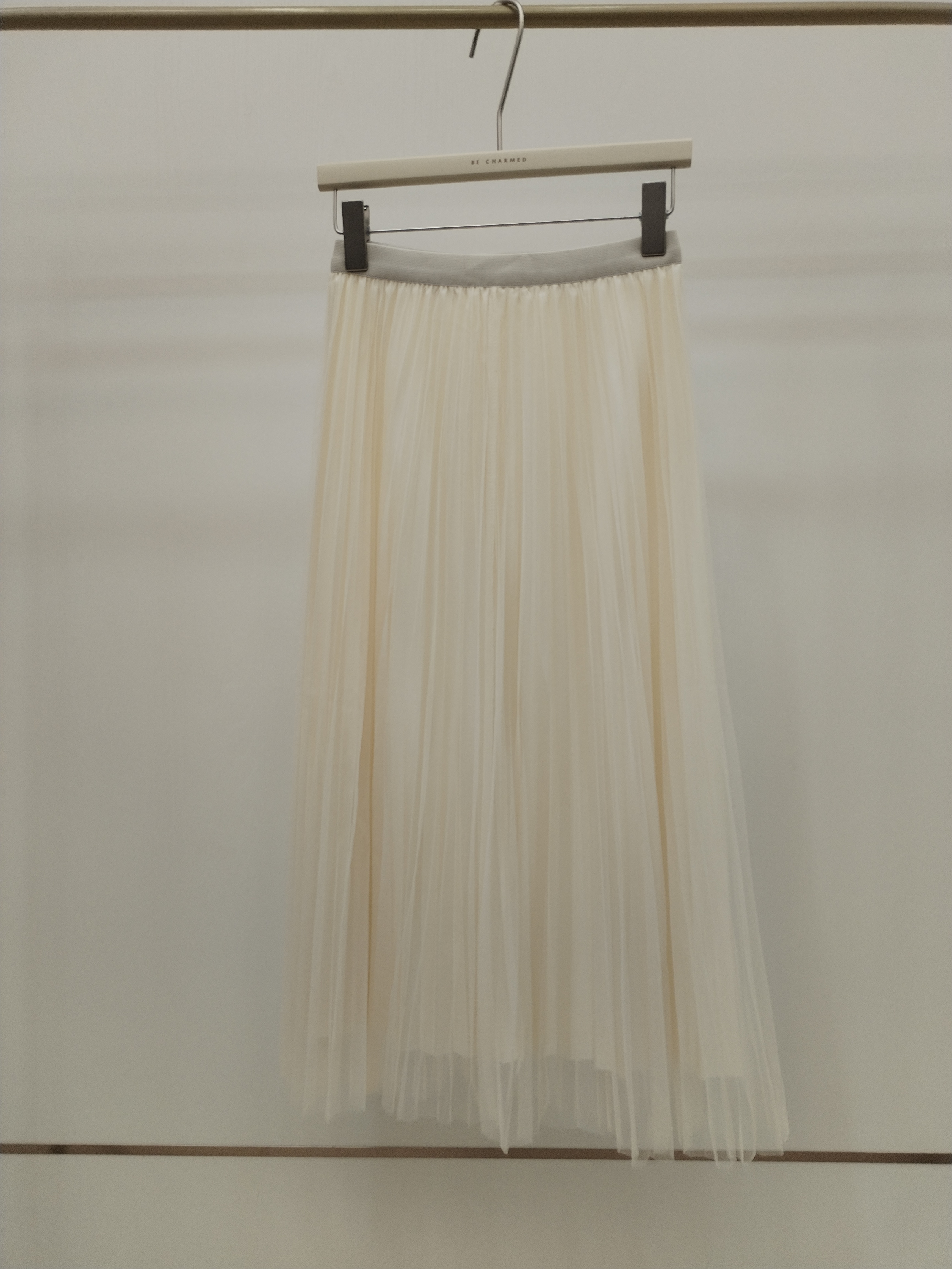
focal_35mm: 29
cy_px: 634
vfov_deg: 61.7
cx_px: 476
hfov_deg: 48.2
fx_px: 1063
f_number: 1.8
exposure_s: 1/100
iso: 120
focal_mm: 4.75
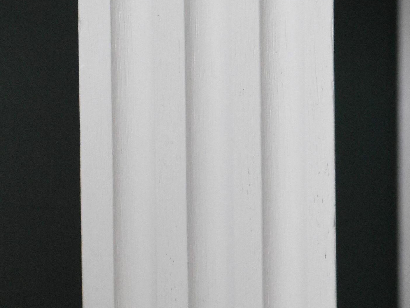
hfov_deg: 2.5
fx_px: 9487
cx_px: 98
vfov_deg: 1.9
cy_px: -189
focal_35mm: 801
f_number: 4.8
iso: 2200
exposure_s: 1/200
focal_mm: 130
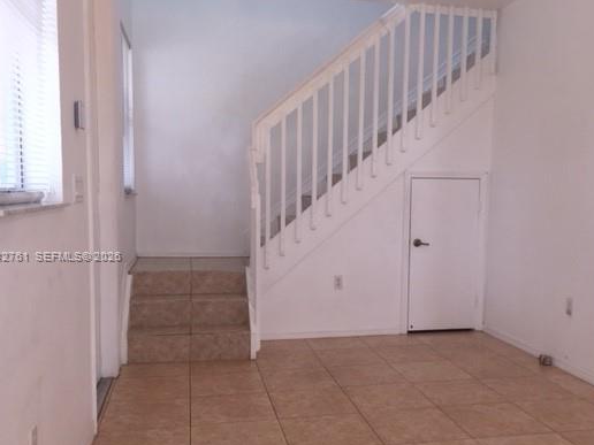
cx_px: 332
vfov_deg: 39.6
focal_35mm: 36
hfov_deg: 51.2
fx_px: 618
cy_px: 256
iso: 50
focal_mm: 4.15
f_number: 2.2
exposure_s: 1/30
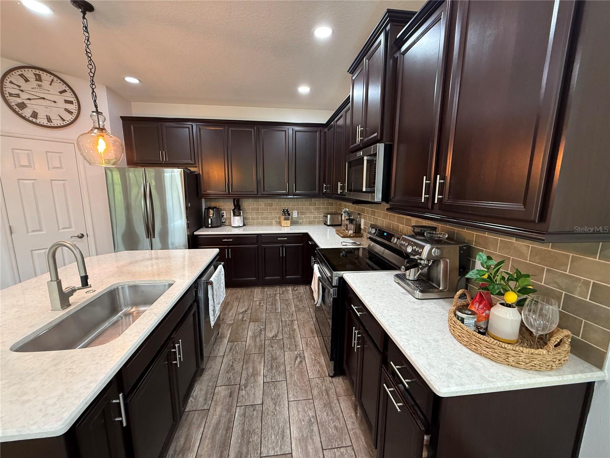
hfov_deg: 102.1
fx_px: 247
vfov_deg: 85.7
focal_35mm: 14
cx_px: 305
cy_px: 229
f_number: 2.2
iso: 400
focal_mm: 2.22
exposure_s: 1/60
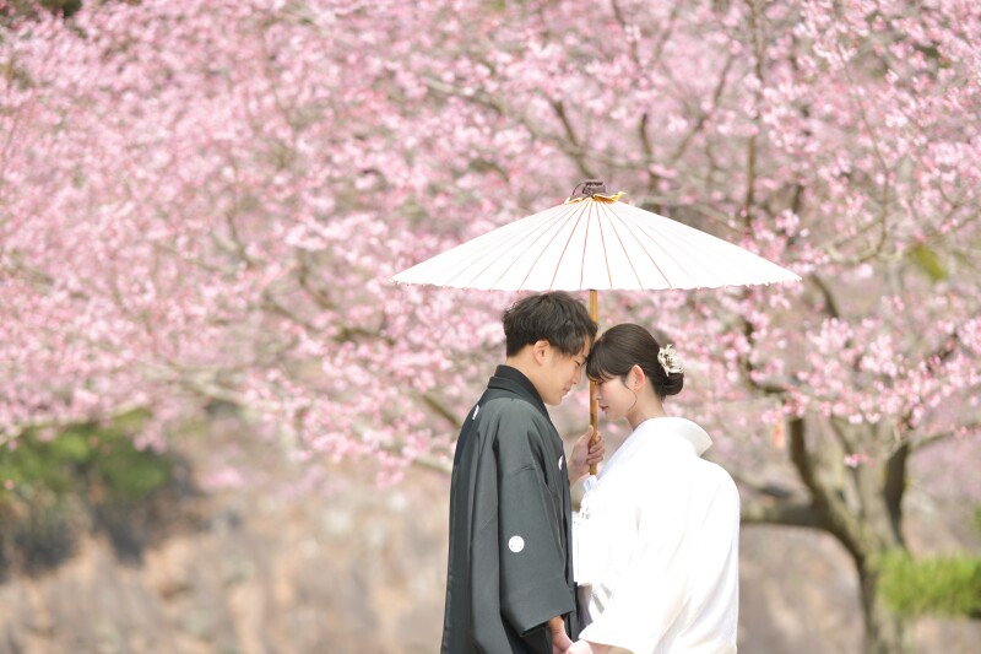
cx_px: 490
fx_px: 2860
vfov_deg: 13.0
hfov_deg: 19.5
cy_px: 327
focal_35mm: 105
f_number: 2
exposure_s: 1/1600
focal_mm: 105
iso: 100
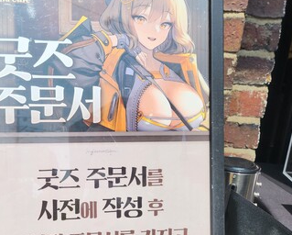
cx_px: 54
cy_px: 163
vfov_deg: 33.8
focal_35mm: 44
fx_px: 381
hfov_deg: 40.1
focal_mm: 5
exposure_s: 1/3798
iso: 50
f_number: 1.8
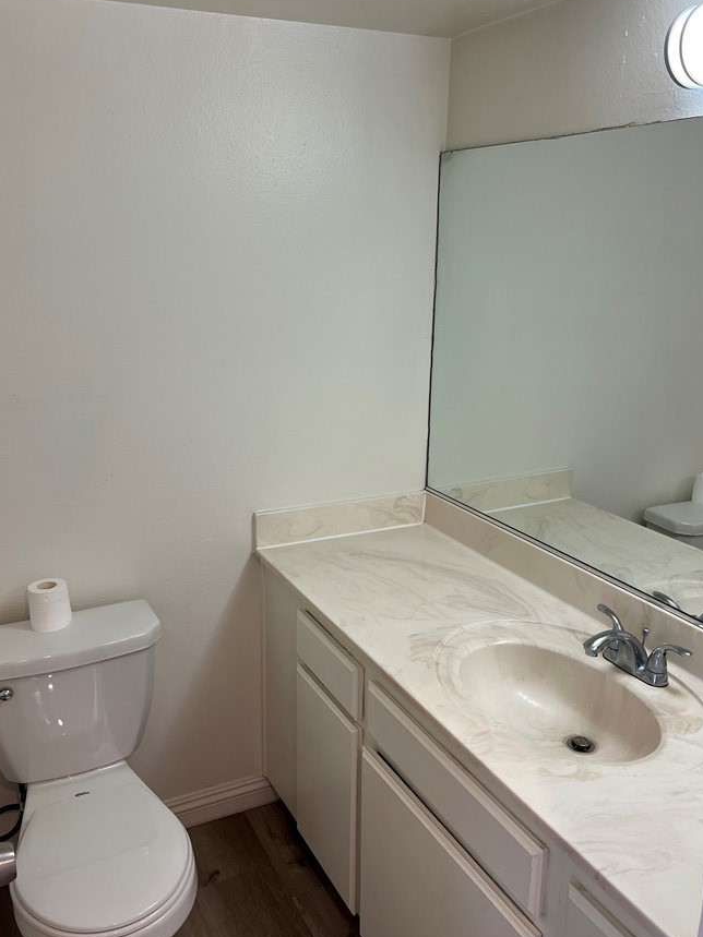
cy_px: 455
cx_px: 323
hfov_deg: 45.4
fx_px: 840
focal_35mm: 31
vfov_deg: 58.3
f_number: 1.5
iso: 64
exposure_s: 1/120
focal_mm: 5.7
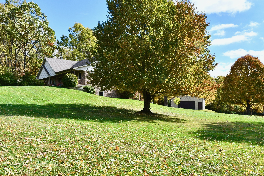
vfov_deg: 53.1
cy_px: 88
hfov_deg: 73.7
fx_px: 176
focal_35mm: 24
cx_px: 132
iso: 640
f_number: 14
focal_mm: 24
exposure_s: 1/640
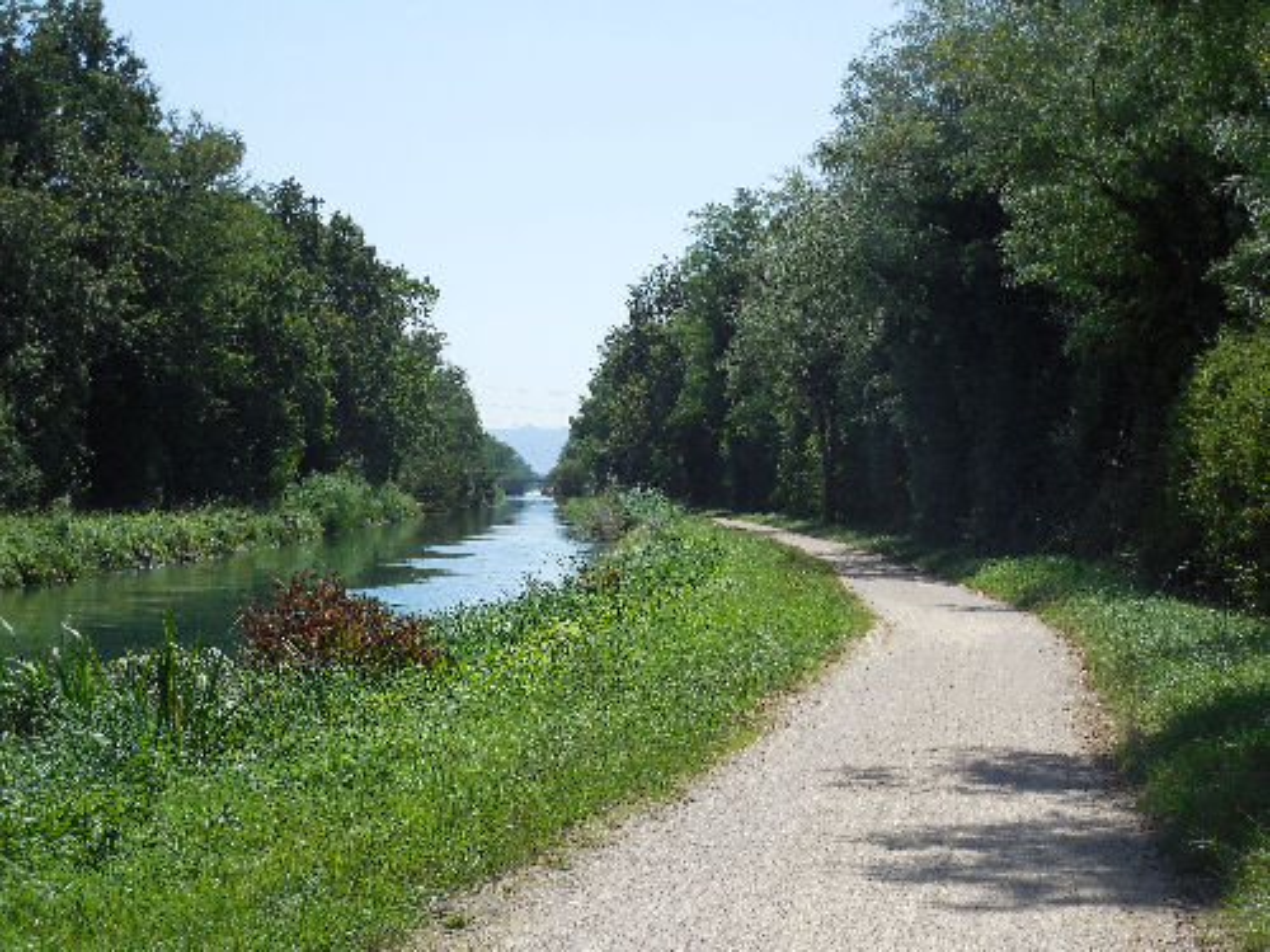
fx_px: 2862
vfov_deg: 18.9
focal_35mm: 78
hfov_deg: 25.0
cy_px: 476
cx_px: 635
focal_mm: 14.1
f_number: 4.5
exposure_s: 1/640
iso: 125
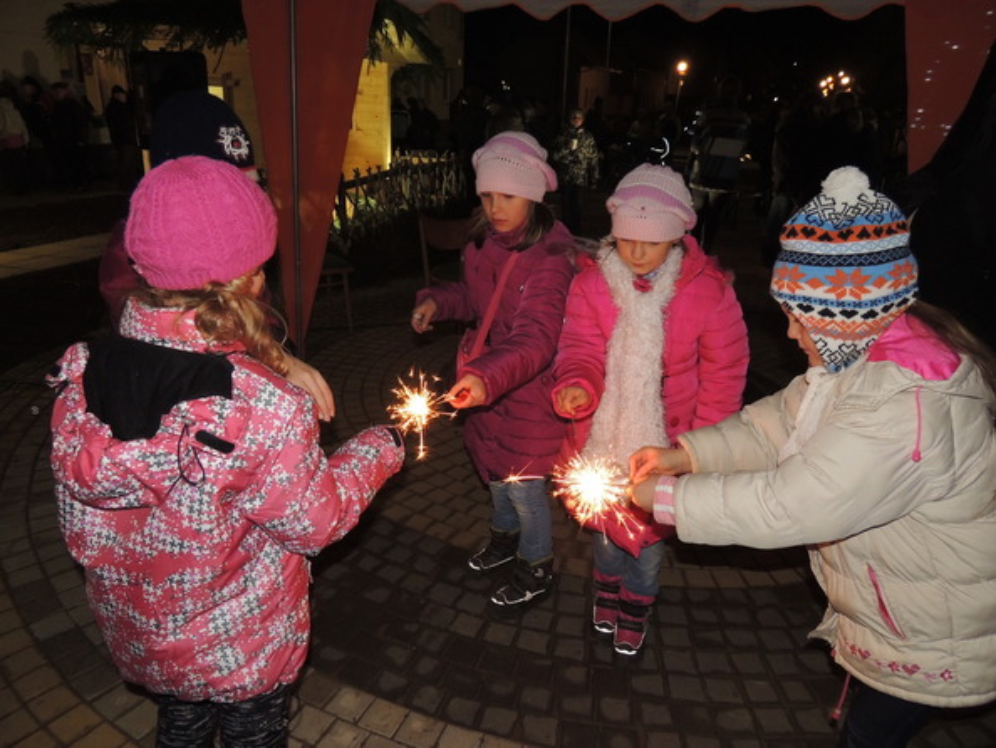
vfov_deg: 56.9
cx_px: 498
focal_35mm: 24
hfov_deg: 71.6
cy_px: 374
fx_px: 691
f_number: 3
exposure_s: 1/15
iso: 400
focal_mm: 4.3
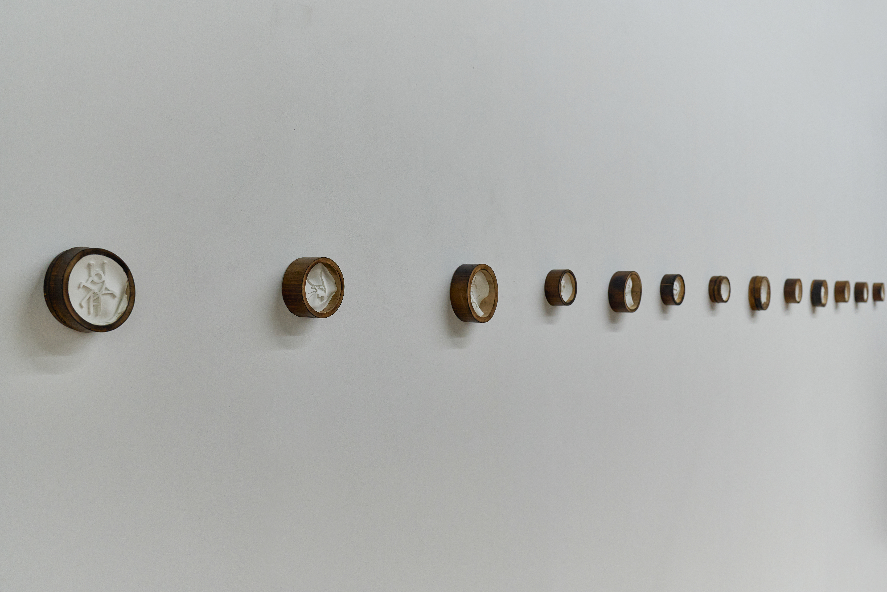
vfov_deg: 36.9
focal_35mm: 36
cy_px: 296
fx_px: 887
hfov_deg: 53.1
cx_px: 444
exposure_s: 1/50
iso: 400
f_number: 5.6
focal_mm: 36
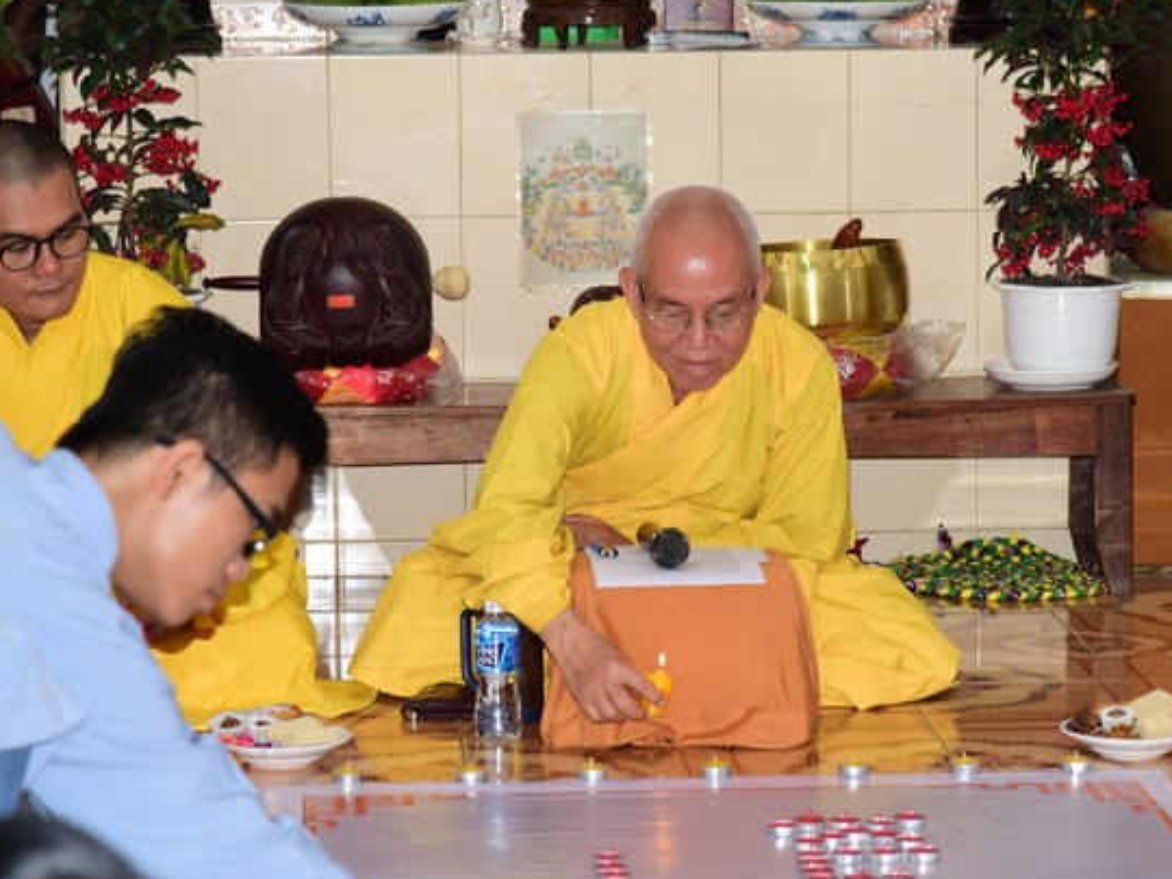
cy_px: 460
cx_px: 664
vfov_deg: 10.7
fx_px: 4706
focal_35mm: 139
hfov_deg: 14.2
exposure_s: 1/80
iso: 1000
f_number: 5
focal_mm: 120
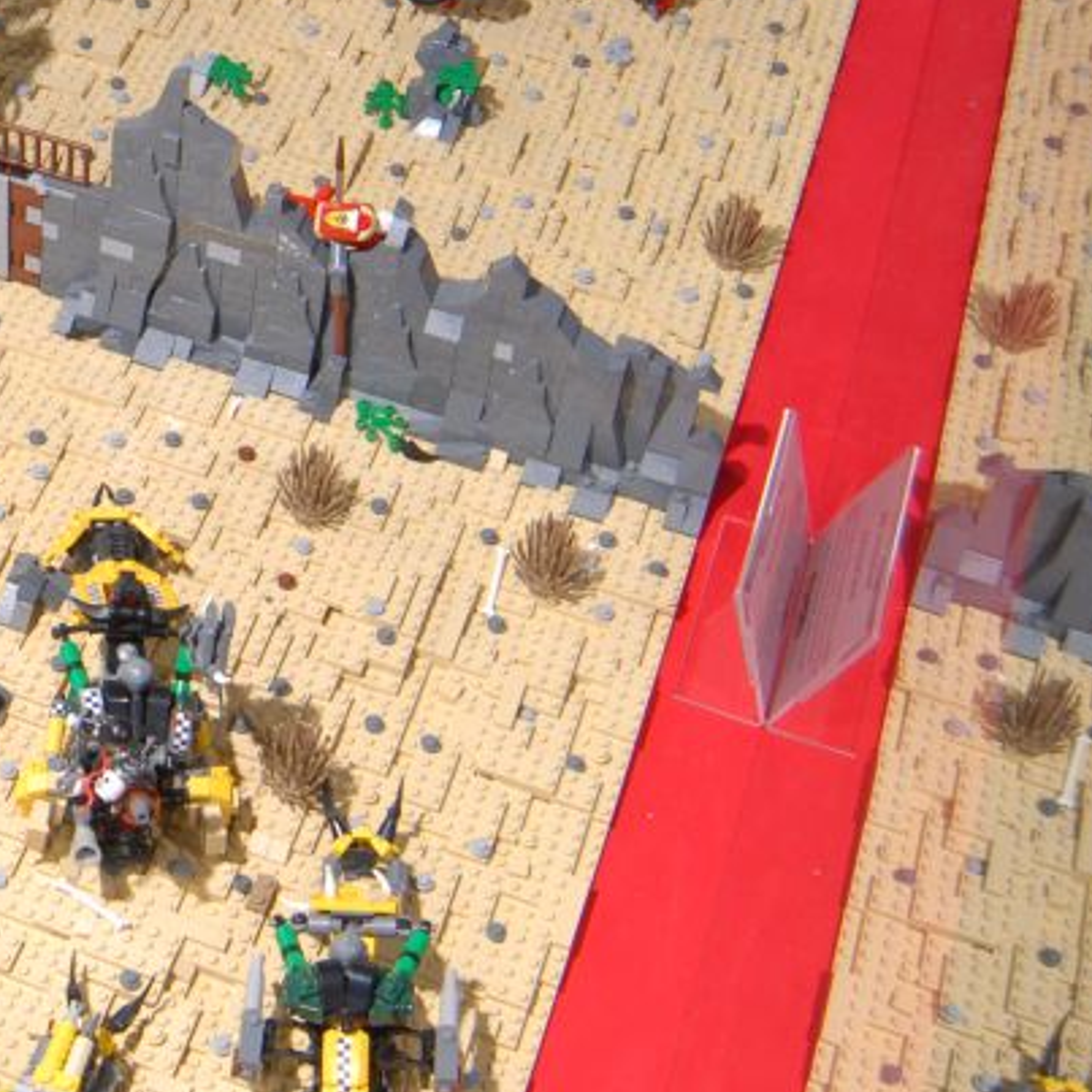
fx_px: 2605
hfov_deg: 22.1
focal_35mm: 73
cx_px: -168
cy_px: 85
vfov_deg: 23.0
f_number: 8
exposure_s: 1/60
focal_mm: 18
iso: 220
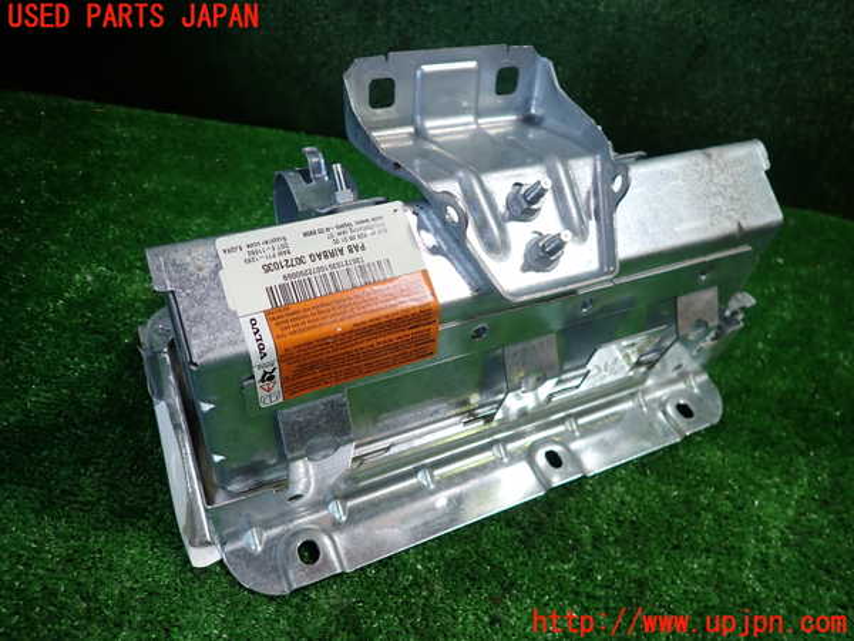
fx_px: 617
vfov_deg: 54.9
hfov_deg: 69.4
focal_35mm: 25
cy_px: 320
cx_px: 427
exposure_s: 1/60
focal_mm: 4.5
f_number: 2
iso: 200
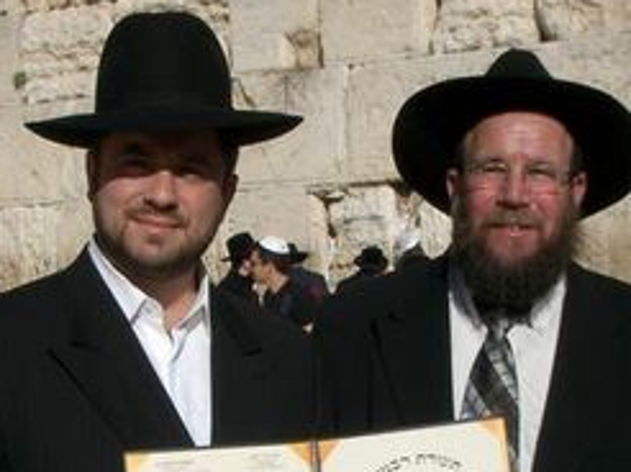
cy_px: 375
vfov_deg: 14.5
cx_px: 323
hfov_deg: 19.5
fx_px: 1839
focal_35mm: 101
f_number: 5.6
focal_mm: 10.2
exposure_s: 1/800
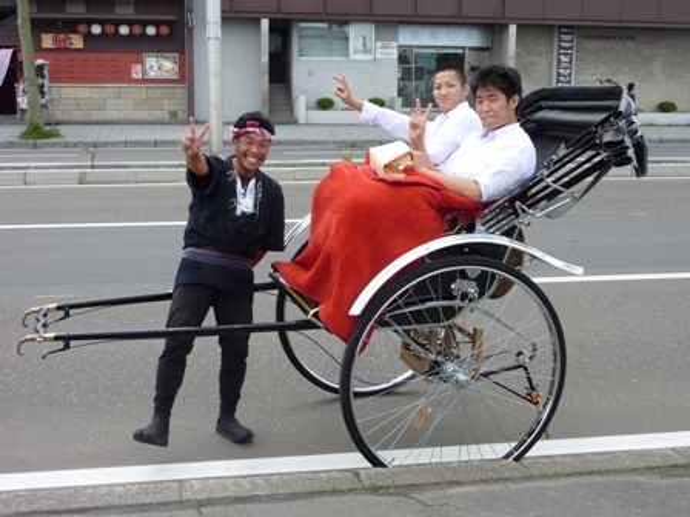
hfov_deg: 42.1
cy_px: 258
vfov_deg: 32.2
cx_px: 345
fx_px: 897
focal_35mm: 45
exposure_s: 1/200
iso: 80
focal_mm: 7.3
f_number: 4
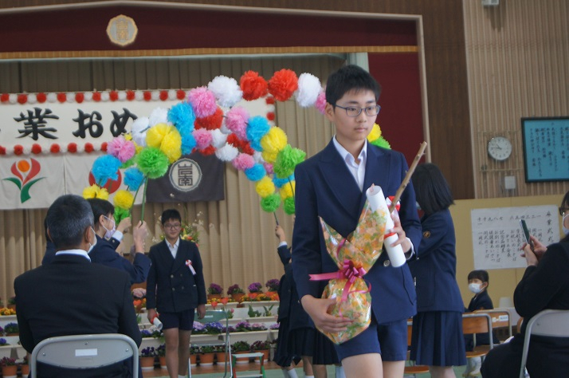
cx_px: 284
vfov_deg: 16.5
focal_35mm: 82
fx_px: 1302
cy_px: 189
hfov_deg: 24.6
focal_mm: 55
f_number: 5.6
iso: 800
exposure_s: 1/100
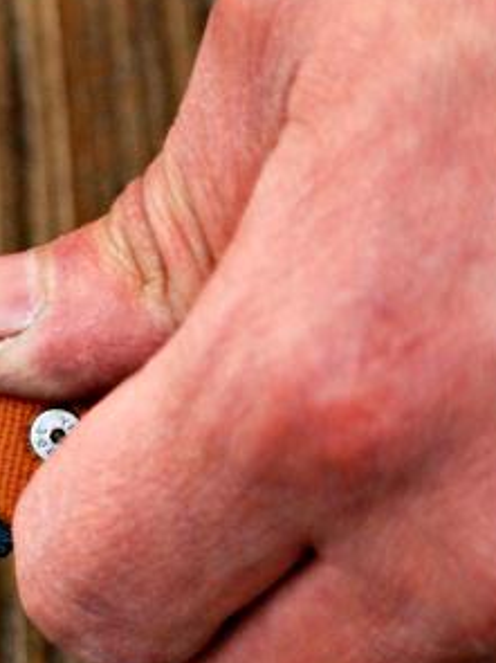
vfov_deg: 10.1
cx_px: -81
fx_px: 3747
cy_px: 462
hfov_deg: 7.5
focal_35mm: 196
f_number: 5.6
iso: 1000
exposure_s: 1/750
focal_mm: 50
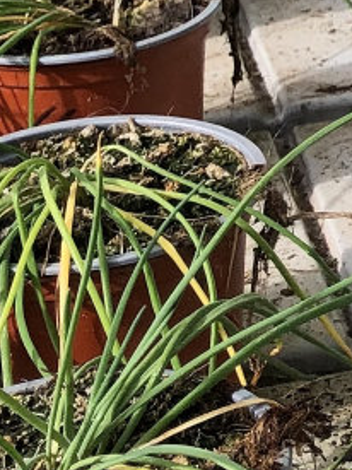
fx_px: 2212
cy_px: -297
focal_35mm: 163
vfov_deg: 11.5
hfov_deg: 8.0
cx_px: 984
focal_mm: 3.99
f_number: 1.8
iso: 20
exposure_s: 1/787
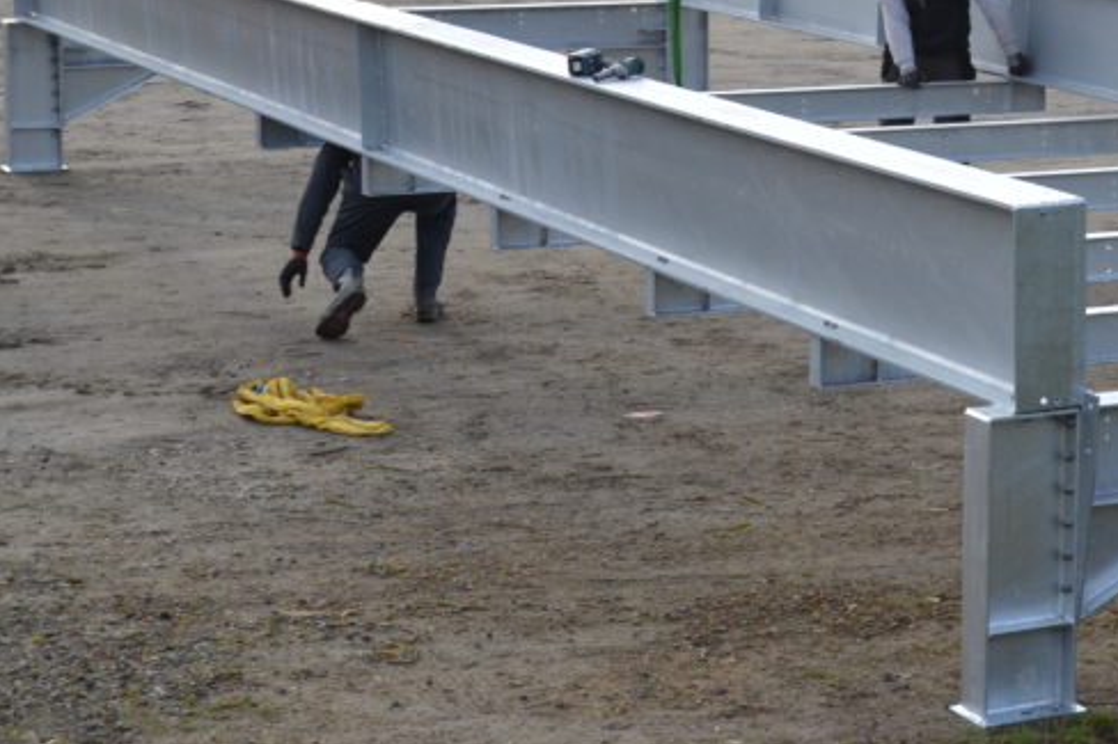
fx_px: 3322
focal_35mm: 107
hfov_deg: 18.4
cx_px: 1214
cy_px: 145
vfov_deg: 12.7
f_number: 5.6
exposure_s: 1/125
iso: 110
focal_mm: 30
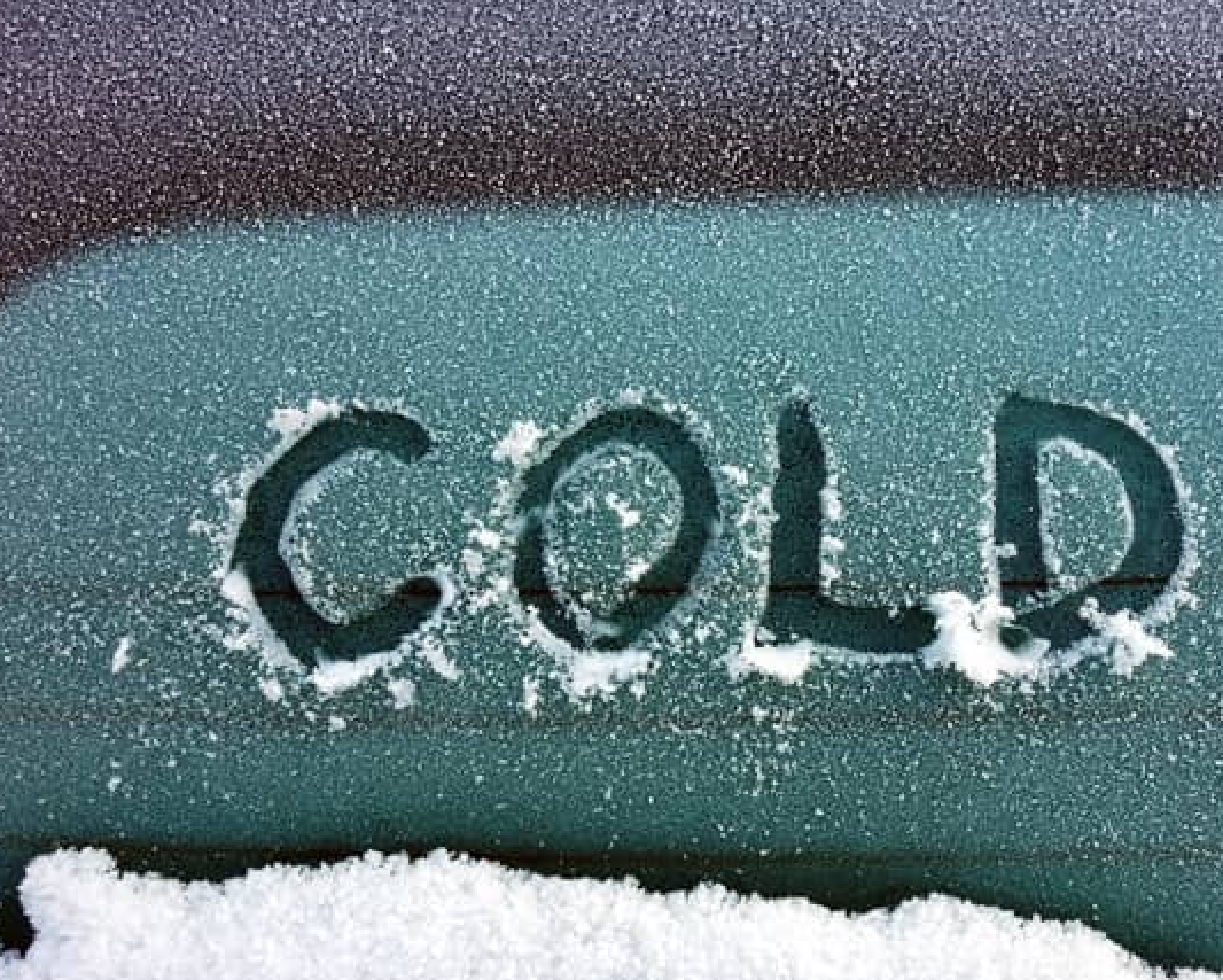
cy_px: 514
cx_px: 686
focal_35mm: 34
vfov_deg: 43.4
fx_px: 1231
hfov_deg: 52.7
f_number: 5.6
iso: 125
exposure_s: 1/160
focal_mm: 10.4
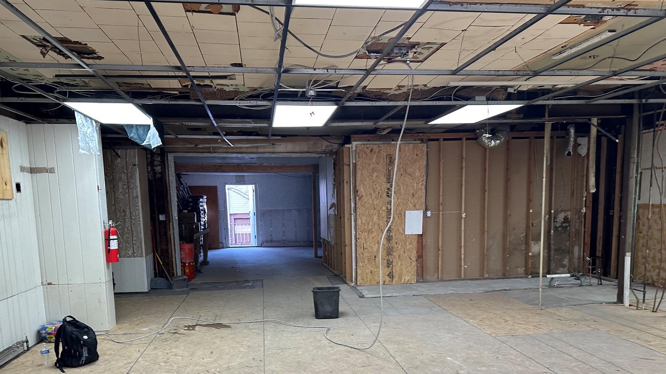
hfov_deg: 66.1
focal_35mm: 29
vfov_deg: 39.3
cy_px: 272
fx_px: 512
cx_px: 330
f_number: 1.78
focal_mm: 6.86
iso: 200
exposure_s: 1/120
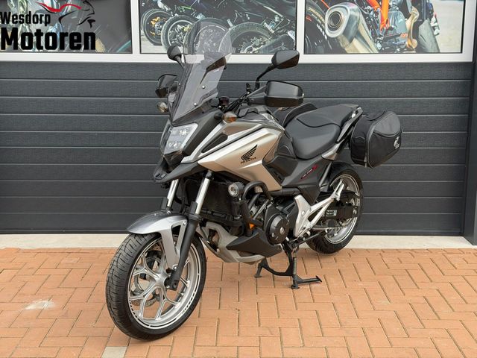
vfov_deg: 30.3
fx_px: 661
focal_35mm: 48
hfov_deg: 39.7
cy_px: 179
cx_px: 238
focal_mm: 6.76
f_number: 1.78
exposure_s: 1/962
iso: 64
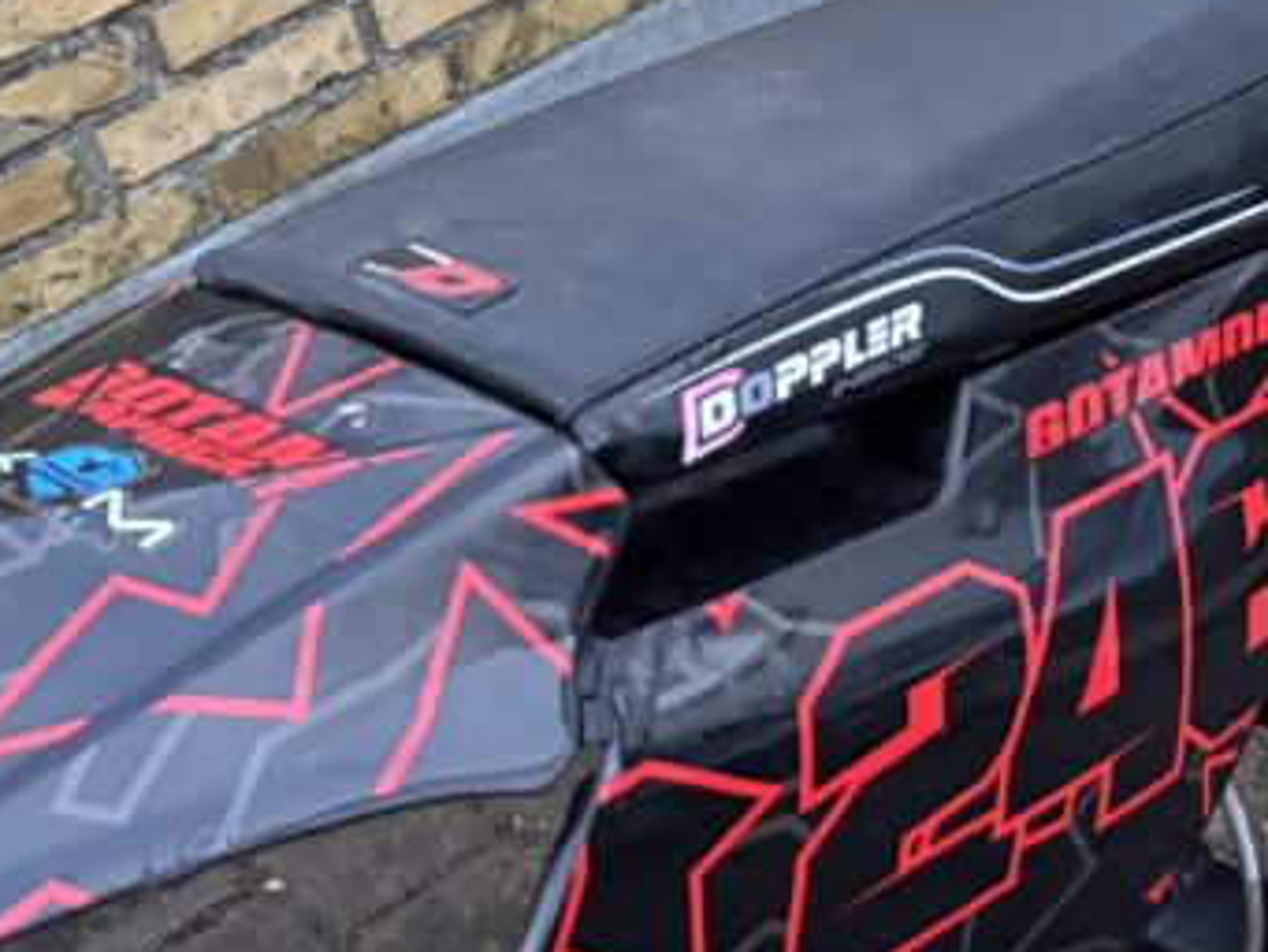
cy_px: 353
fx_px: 2235
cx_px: 1179
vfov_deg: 24.0
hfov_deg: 30.1
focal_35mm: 61
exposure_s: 1/33
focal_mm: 5.96
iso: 640
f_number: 1.6
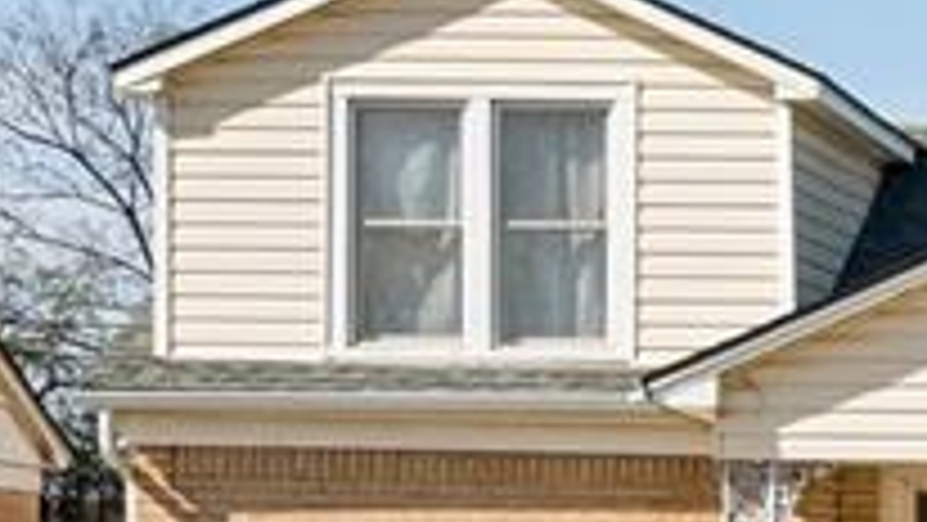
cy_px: 734
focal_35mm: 182
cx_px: 1622
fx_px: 4475
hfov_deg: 11.1
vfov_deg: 6.6
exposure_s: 1/1250
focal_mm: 35
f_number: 7.1
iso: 200
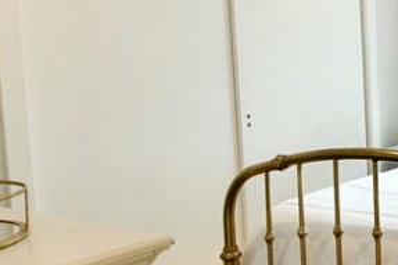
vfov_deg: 26.9
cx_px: 533
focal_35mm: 50
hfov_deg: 30.3
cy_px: 96
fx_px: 552
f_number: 5
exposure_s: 1/15
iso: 100
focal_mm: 14
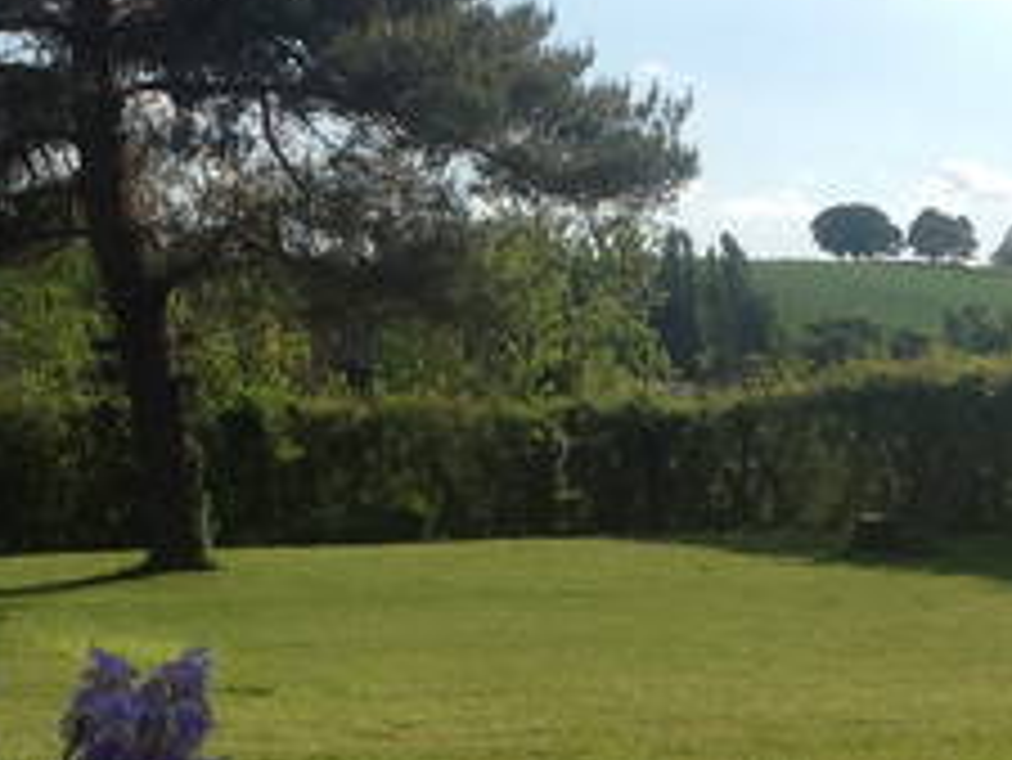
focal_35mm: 123
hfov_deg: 16.0
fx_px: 3598
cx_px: 360
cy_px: 686
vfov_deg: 12.0
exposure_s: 1/1890
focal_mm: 4.28
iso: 50
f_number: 2.4
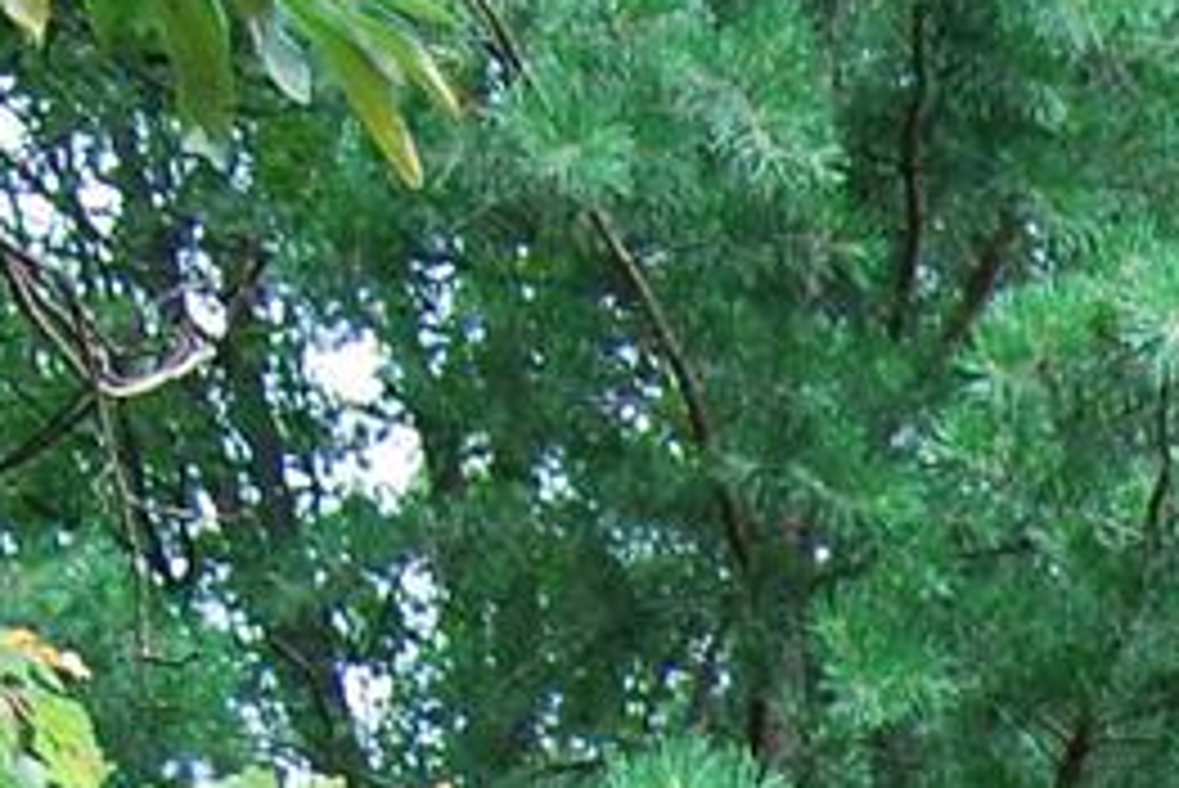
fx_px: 8454
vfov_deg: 4.9
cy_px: 3026
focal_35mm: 258
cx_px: 2722
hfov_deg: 7.5
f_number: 5
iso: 200
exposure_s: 1/60
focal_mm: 22
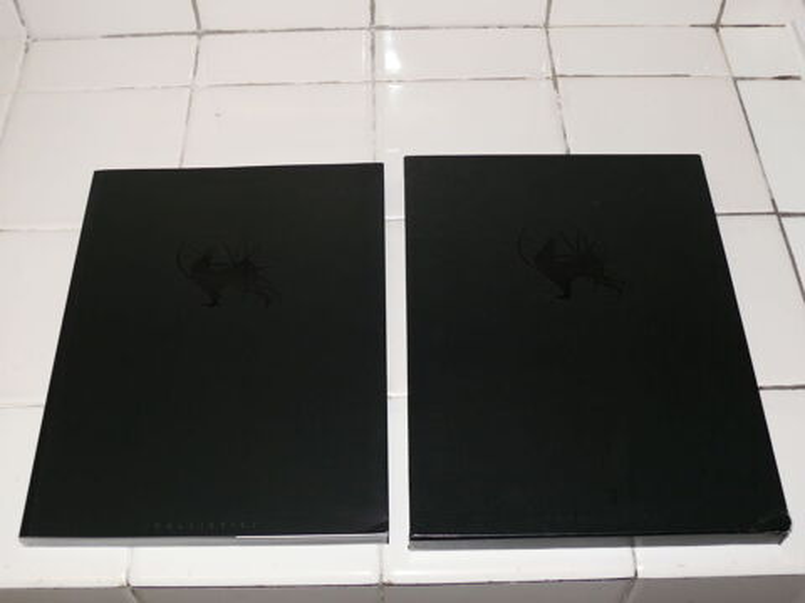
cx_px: 402
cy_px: 302
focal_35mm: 45
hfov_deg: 42.1
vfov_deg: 32.2
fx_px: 1046
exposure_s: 1/30
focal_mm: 8.9
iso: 100
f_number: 2.8
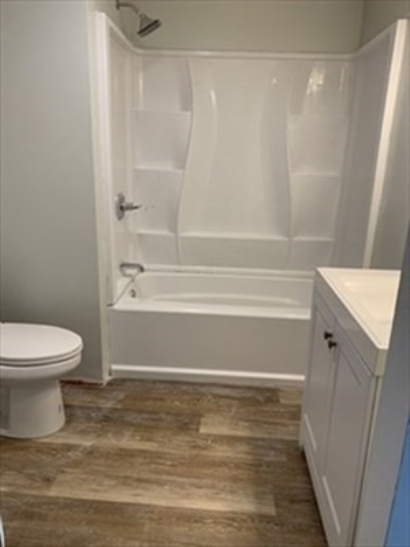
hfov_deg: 53.1
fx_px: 411
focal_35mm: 26
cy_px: 274
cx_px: 205
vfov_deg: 67.3
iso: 80
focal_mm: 4.25
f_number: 1.8
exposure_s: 1/60
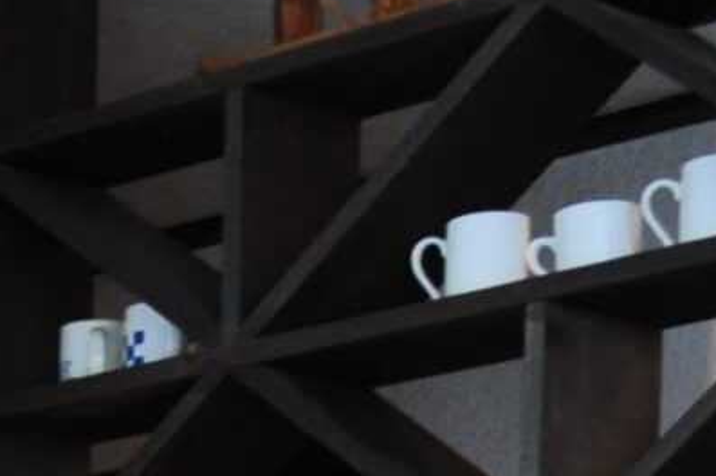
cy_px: 1475
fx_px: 3458
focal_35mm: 174
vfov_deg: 7.0
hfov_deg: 10.9
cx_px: -649
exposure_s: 1/25
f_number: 7.1
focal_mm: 18
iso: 800
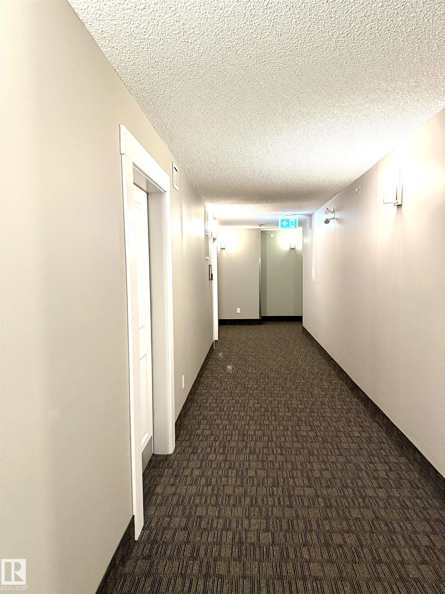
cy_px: 297
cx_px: 222
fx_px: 411
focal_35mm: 24
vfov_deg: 71.6
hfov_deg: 56.8
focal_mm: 6.76
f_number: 1.78
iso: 800
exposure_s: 1/40
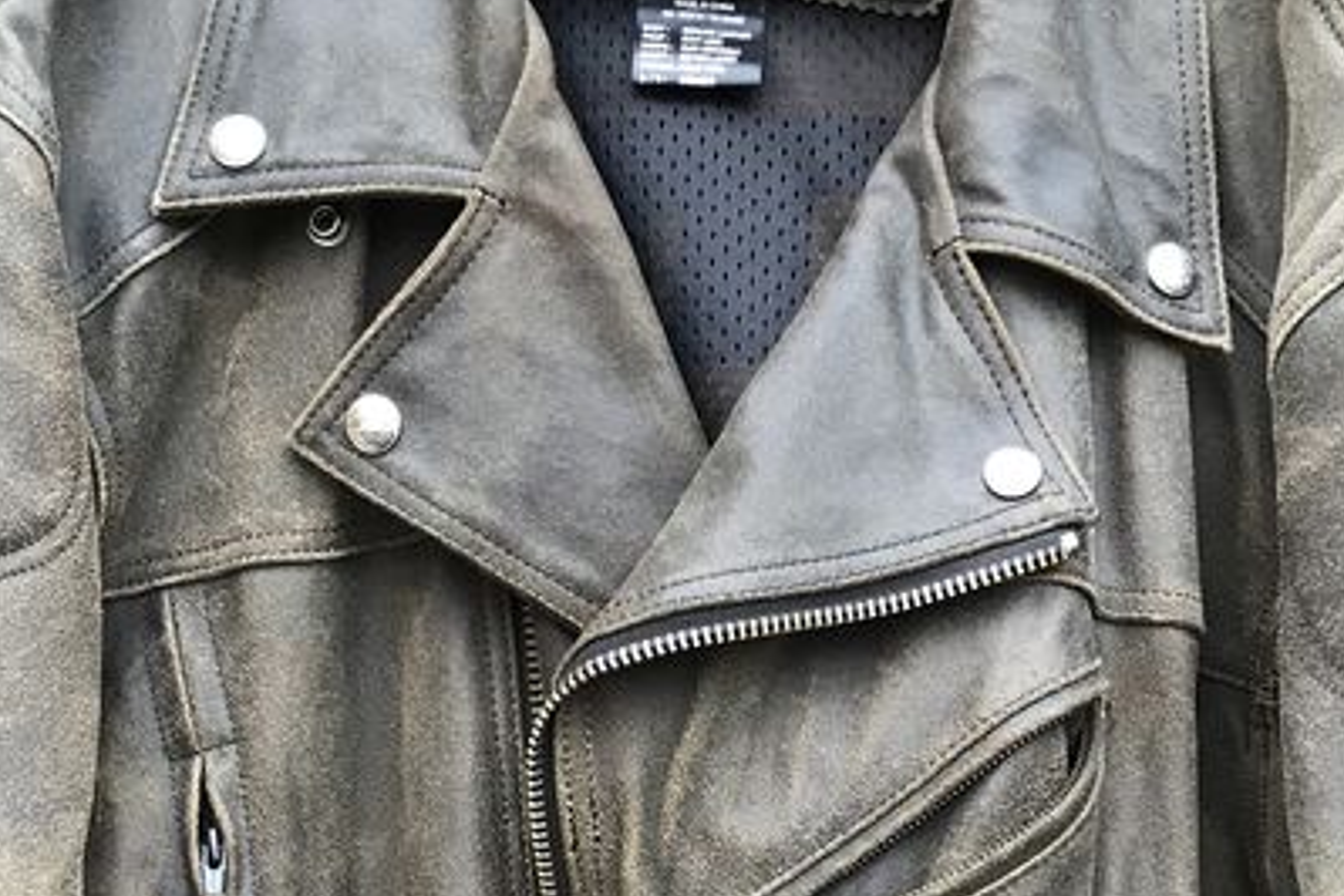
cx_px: 600
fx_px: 2725
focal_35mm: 73
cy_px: 1085
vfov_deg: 17.7
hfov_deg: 27.7
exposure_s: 1/33
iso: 32
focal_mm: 3.99
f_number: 1.8
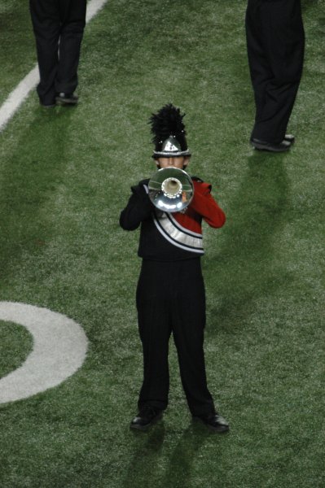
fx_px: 8138
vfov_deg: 3.4
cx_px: 162
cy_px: 244
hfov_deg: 2.3
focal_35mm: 600
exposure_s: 1/60
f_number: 5.6
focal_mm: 400
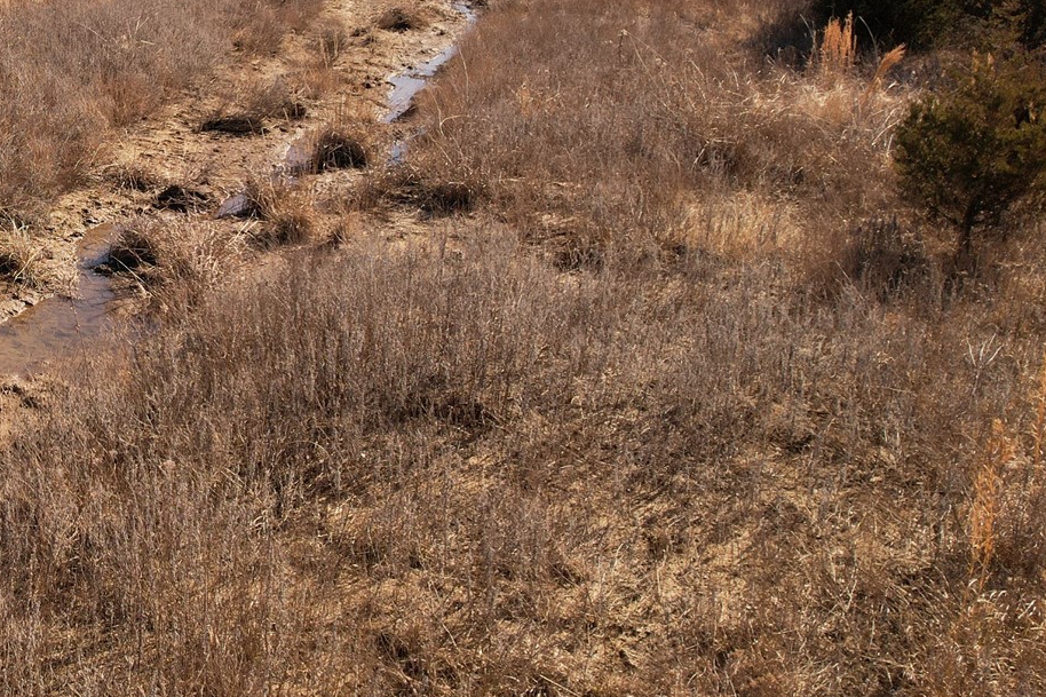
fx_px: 1423
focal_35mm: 49
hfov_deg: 36.3
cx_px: 0
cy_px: 185
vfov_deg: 27.2
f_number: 2.8
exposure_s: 1/2000
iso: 200
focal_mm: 8.38
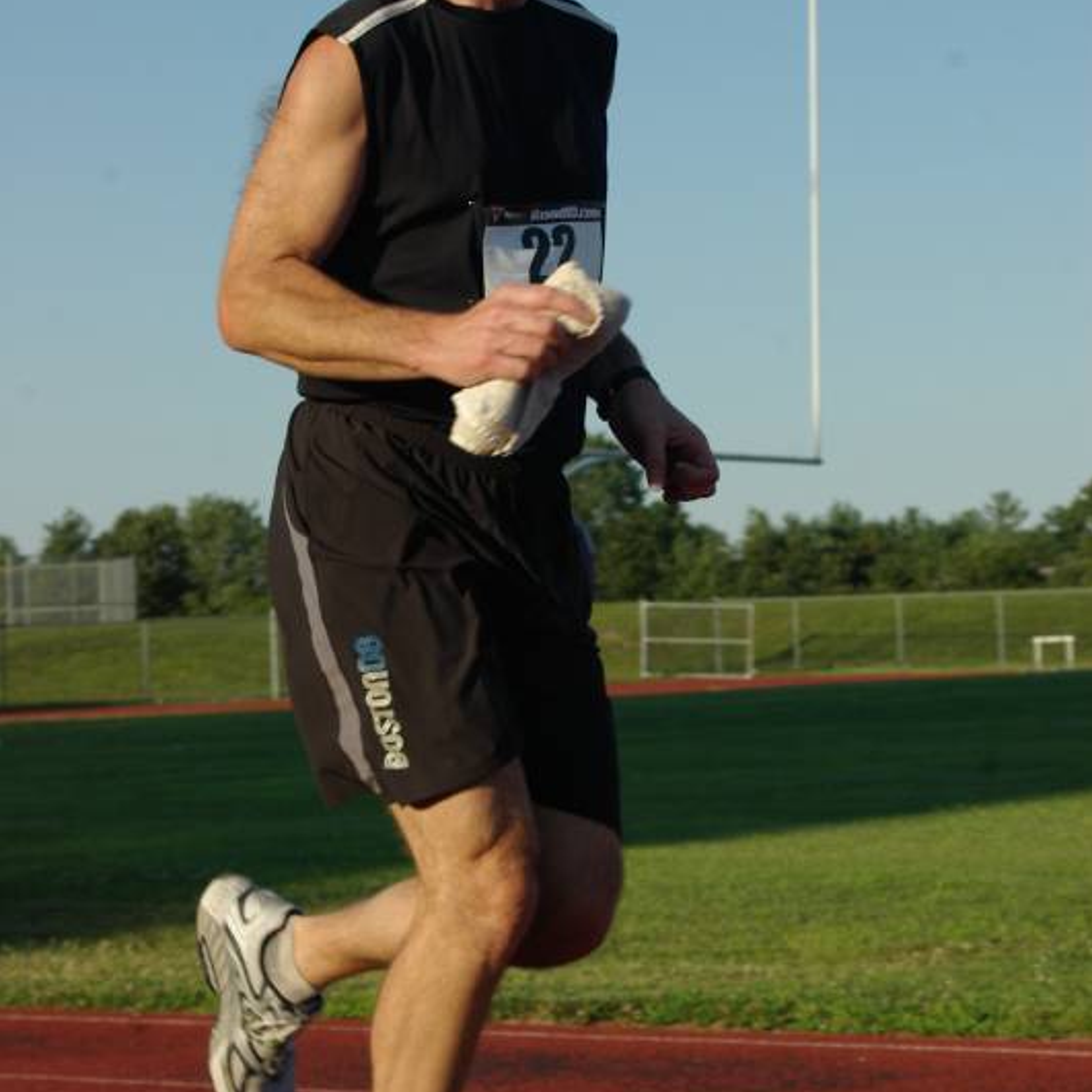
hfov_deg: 16.5
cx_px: 547
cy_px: 454
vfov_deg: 16.5
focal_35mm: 106
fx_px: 3770
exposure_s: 1/350
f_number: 8
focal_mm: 55
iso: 200
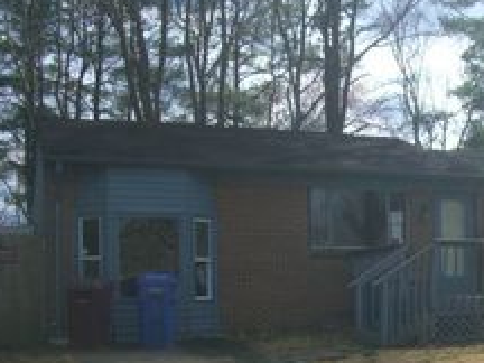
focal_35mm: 61
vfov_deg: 23.9
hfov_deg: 31.0
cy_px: 240
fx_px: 853
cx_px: 372
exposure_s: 1/320
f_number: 5.6
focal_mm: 7.9
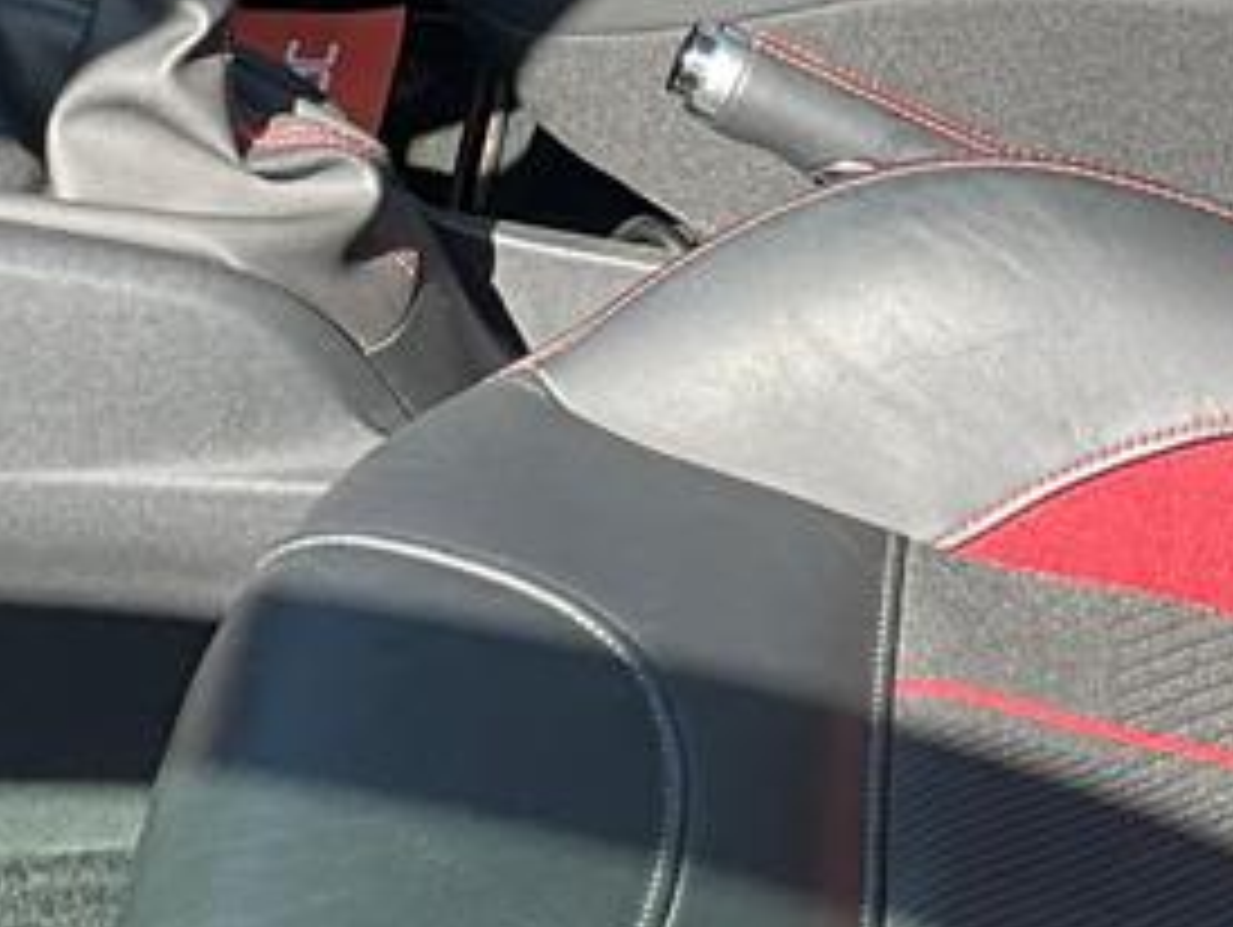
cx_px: 824
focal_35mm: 127
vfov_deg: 11.4
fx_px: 4528
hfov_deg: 15.5
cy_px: -212
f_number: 1.8
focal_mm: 3
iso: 20
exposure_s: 1/223
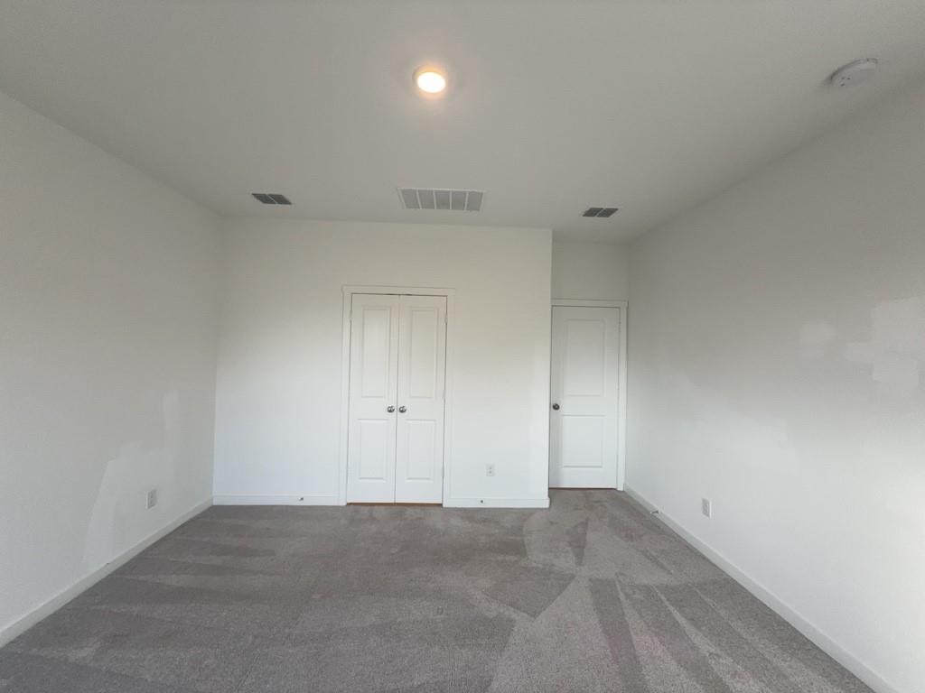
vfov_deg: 85.7
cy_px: 346
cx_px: 462
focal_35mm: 14
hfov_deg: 102.1
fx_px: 374
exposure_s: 1/60
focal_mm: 2.22
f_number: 2.2
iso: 50
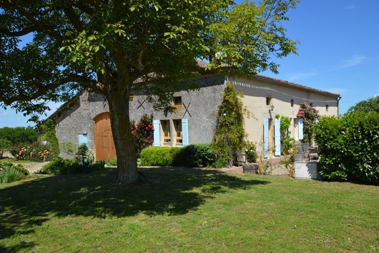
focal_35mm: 30
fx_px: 316
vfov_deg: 43.6
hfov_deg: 61.9
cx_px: 190
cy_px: 126
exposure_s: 1/250
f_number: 8
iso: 100
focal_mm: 20
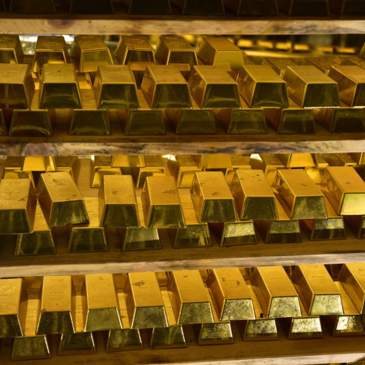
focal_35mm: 68
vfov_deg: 25.5
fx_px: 807
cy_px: 183
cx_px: 204
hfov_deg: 25.5
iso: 100
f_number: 1.8
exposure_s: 1/3.33
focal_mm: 35
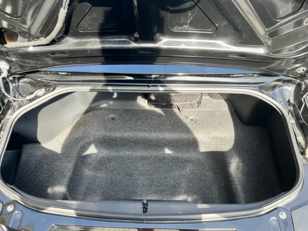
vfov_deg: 53.1
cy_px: 116
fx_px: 231
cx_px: 154
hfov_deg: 67.3
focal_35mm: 26
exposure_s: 1/258
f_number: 1.5
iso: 40
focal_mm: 5.7
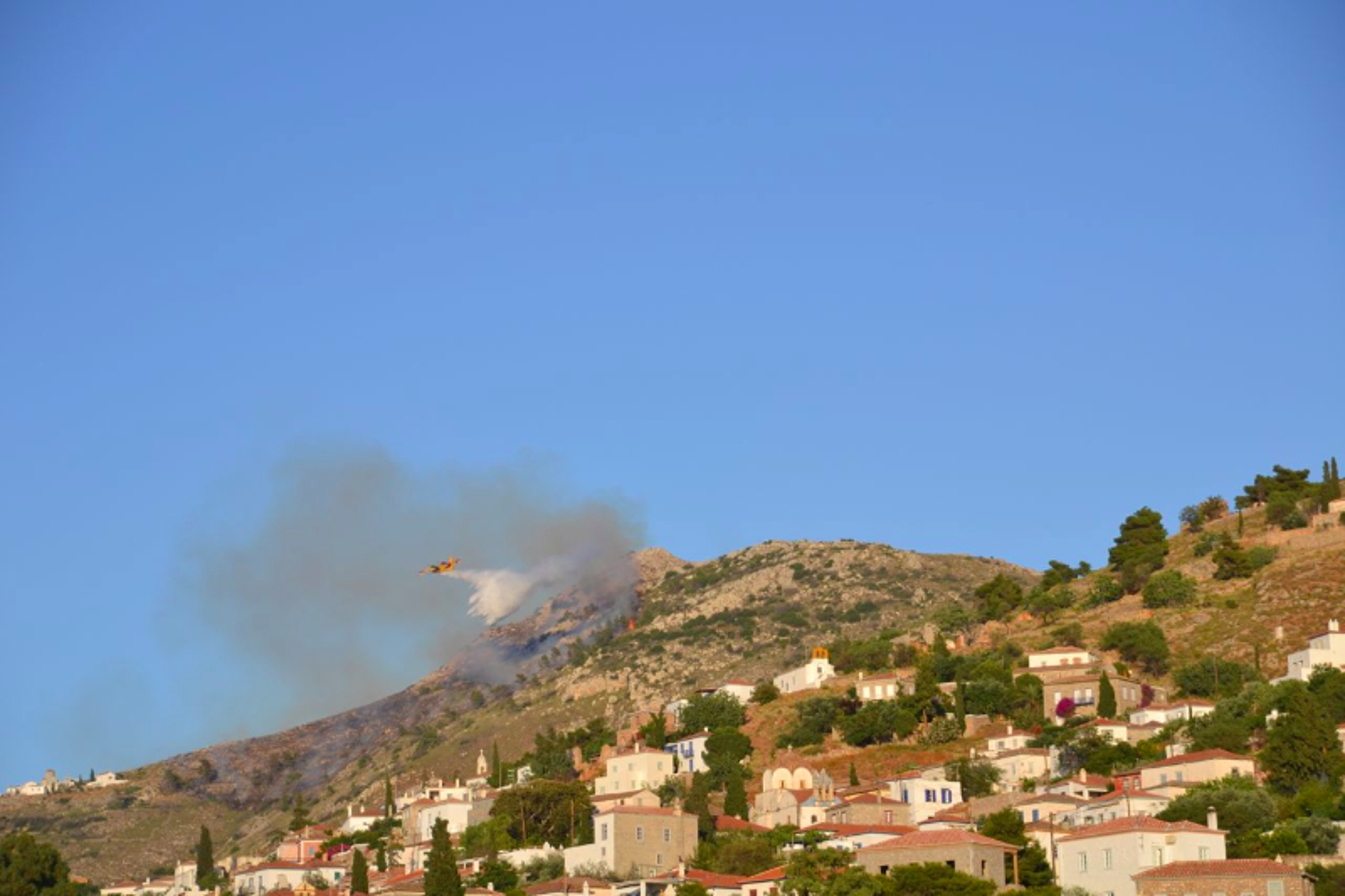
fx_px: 5042
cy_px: 448
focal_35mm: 135
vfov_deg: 10.2
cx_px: 672
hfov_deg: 15.2
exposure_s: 1/500
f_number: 5.6
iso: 125
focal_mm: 90
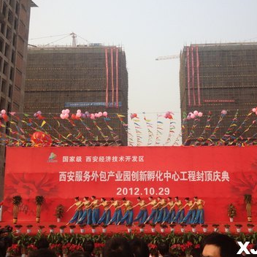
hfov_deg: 38.3
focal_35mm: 44
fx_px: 370
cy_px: 122
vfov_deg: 38.3
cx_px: 142
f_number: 2.4
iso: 50
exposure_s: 1/968
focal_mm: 4.28
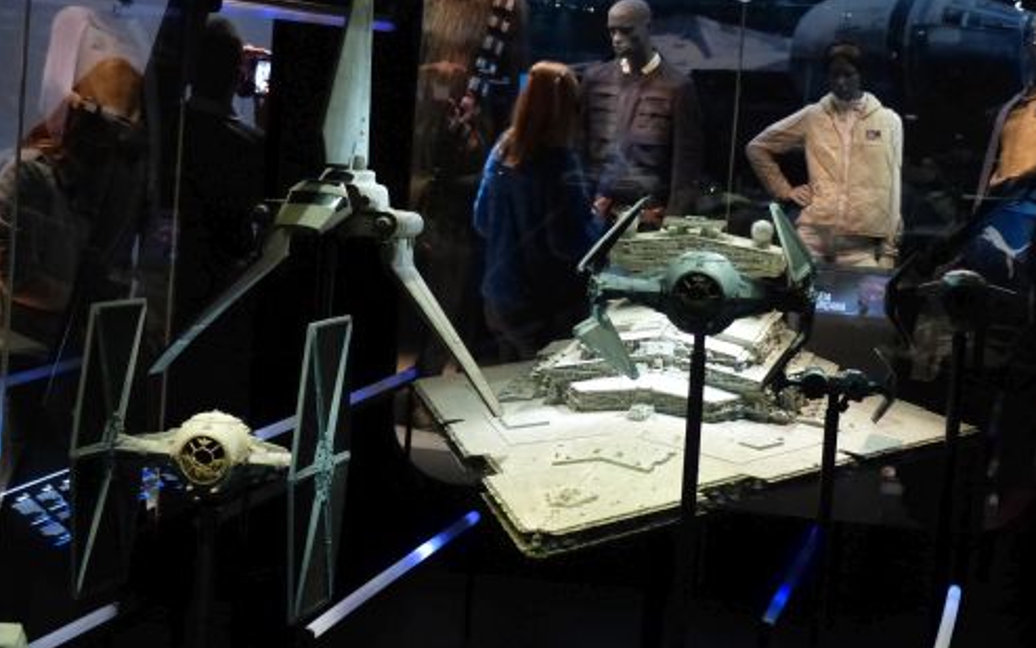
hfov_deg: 17.8
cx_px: 520
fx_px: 3304
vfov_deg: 11.2
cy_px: 355
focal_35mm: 117
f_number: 2.8
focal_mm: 19.6
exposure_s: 1/25
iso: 800
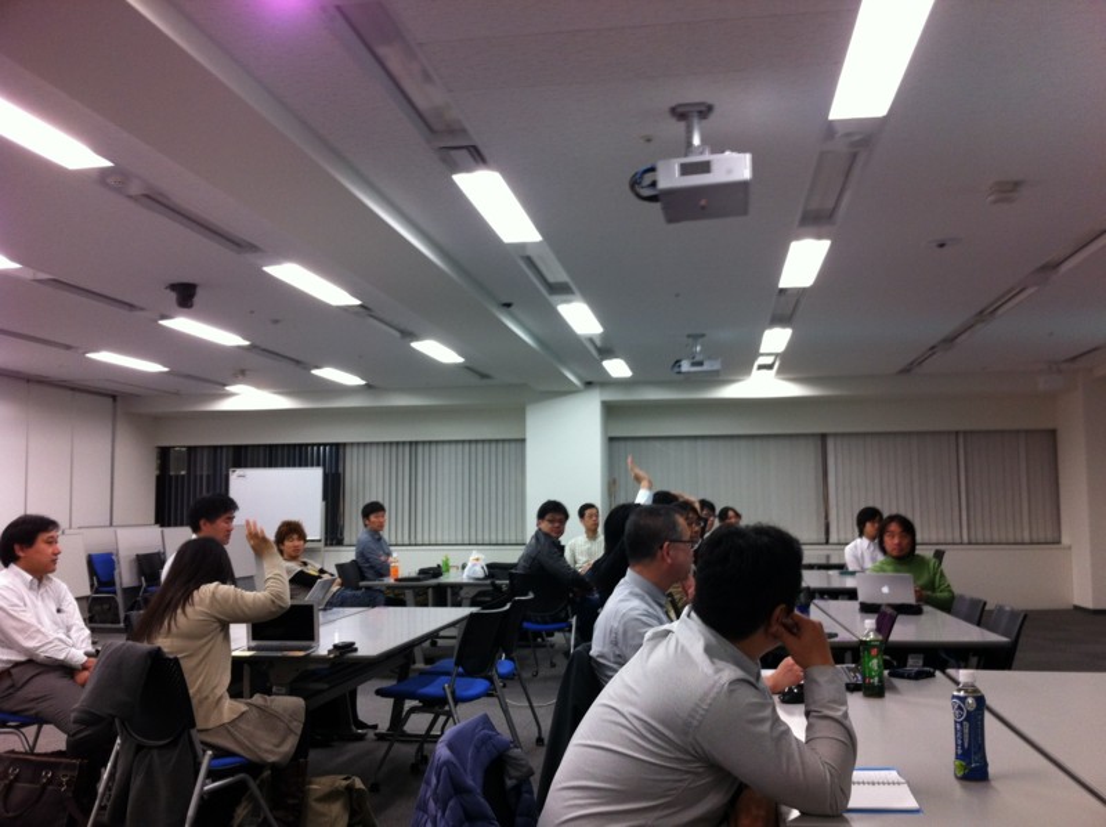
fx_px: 1117
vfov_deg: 40.6
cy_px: 414
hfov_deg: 52.7
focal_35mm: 35
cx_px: 553
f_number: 2.8
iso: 100
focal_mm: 3.85
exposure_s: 1/15
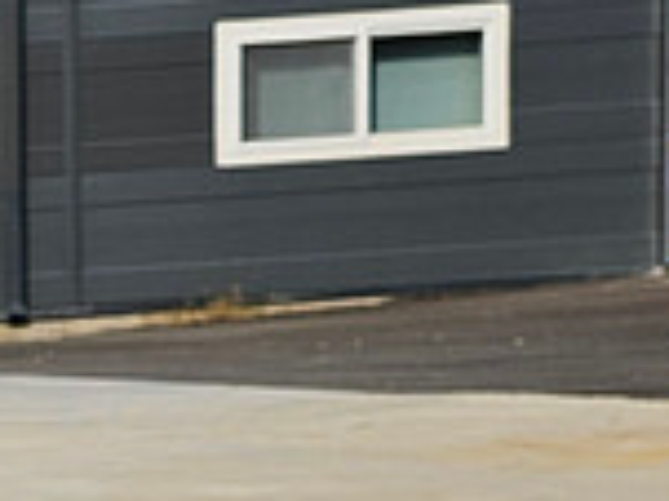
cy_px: 652
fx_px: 2935
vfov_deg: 9.6
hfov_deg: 9.7
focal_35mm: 152
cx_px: -1409
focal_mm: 5.4
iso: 25
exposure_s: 1/2693
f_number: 1.8
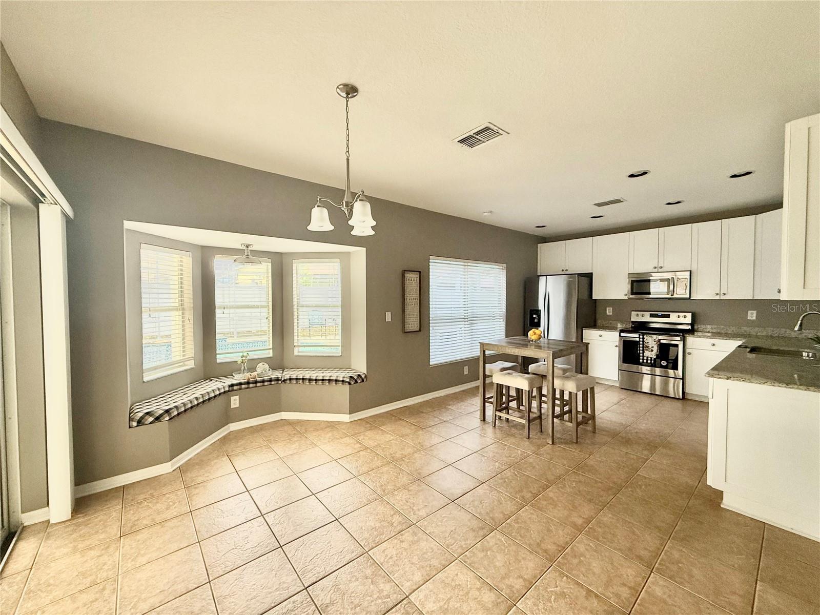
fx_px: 332
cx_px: 410
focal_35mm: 14
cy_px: 308
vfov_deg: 85.7
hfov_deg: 102.1
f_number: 2.2
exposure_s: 1/99
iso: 160
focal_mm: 2.22
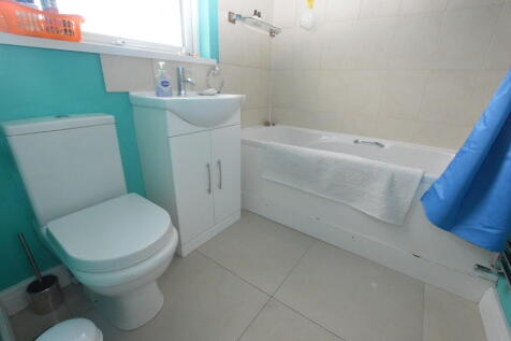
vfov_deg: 77.3
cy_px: 170
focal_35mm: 15
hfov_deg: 100.4
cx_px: 256
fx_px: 213
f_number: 10
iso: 3200
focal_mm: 10
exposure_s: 1/60
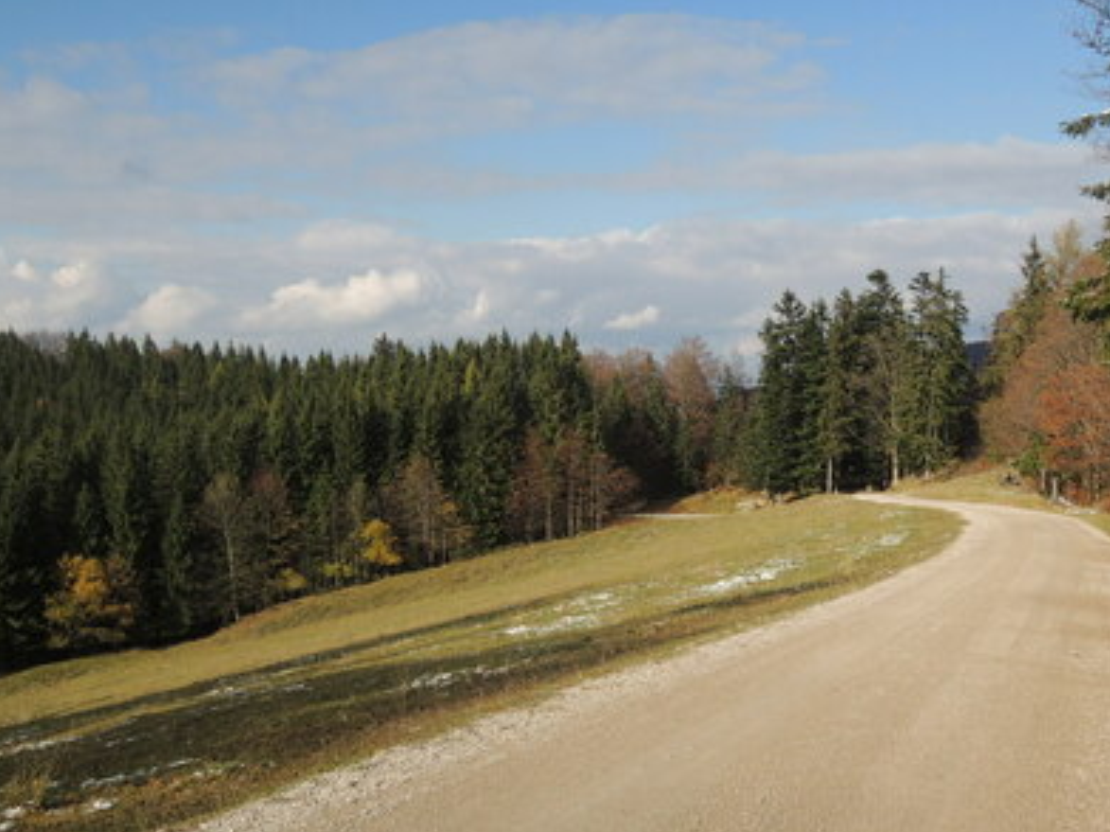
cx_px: 595
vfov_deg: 39.6
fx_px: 1154
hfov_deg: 51.3
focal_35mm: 36
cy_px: 457
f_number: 3.2
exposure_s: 1/1250
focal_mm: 4.3
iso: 100
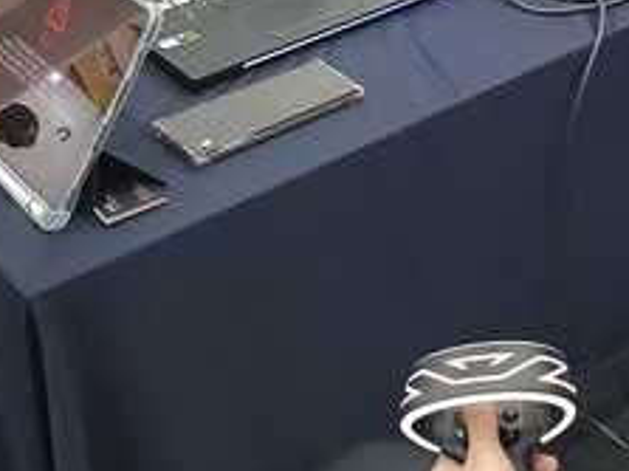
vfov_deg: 20.3
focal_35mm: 70
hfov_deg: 26.7
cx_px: 578
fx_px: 1271
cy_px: -11
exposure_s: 1/40
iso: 200
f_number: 2.4
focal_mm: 4.32
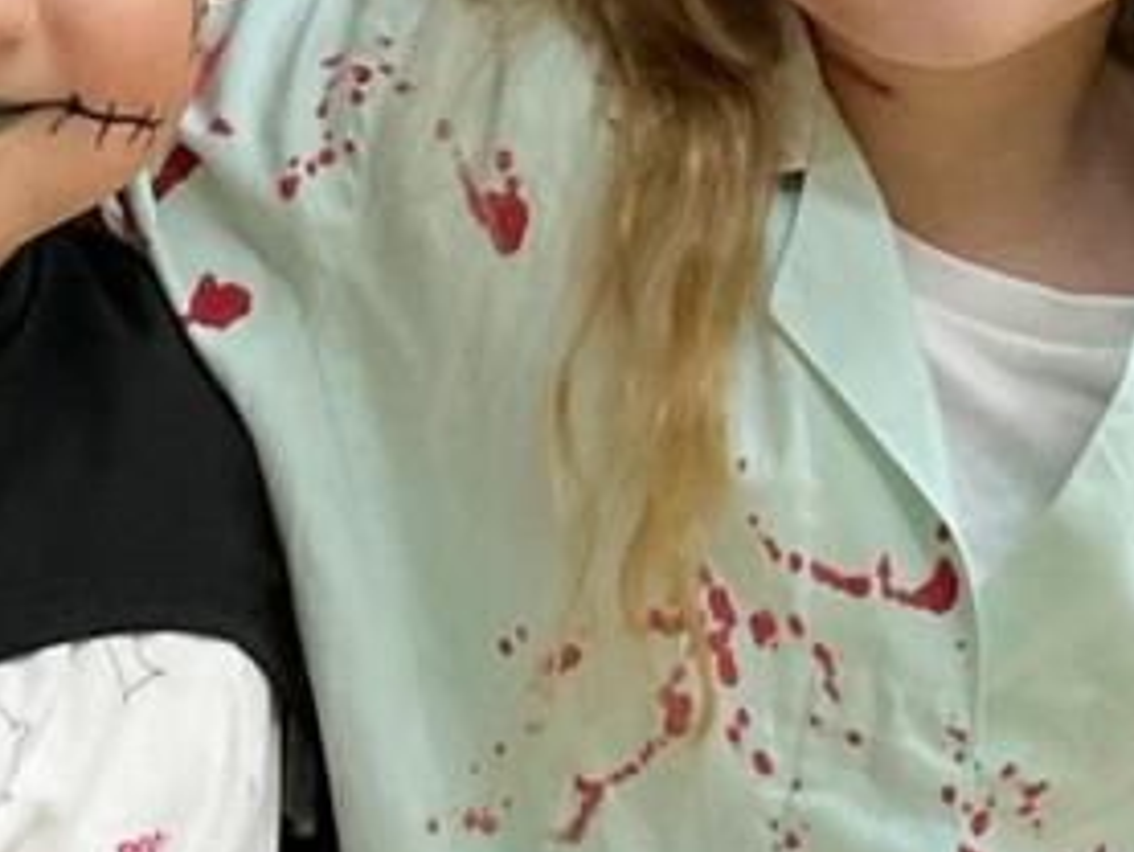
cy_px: 45
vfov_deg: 10.5
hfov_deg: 14.1
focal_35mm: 140
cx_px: 504
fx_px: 4588
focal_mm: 3
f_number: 1.8
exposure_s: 1/50
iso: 160
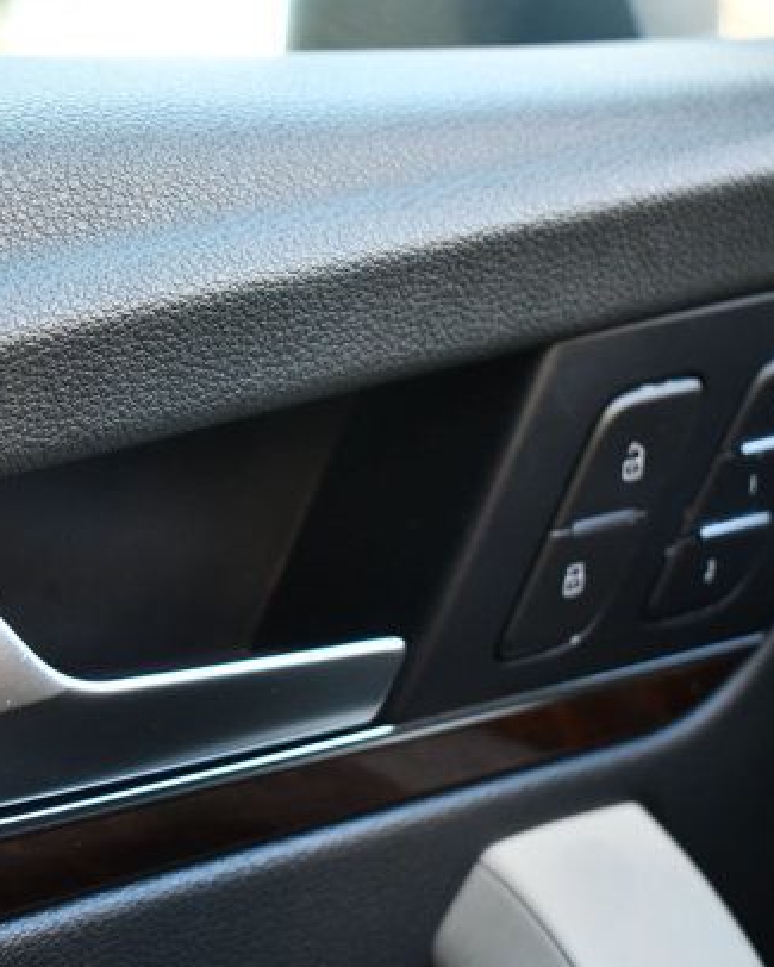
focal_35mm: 71
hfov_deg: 21.5
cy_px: 504
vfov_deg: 26.8
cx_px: 252
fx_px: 2032
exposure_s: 1/125
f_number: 4.5
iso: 1400
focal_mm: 32
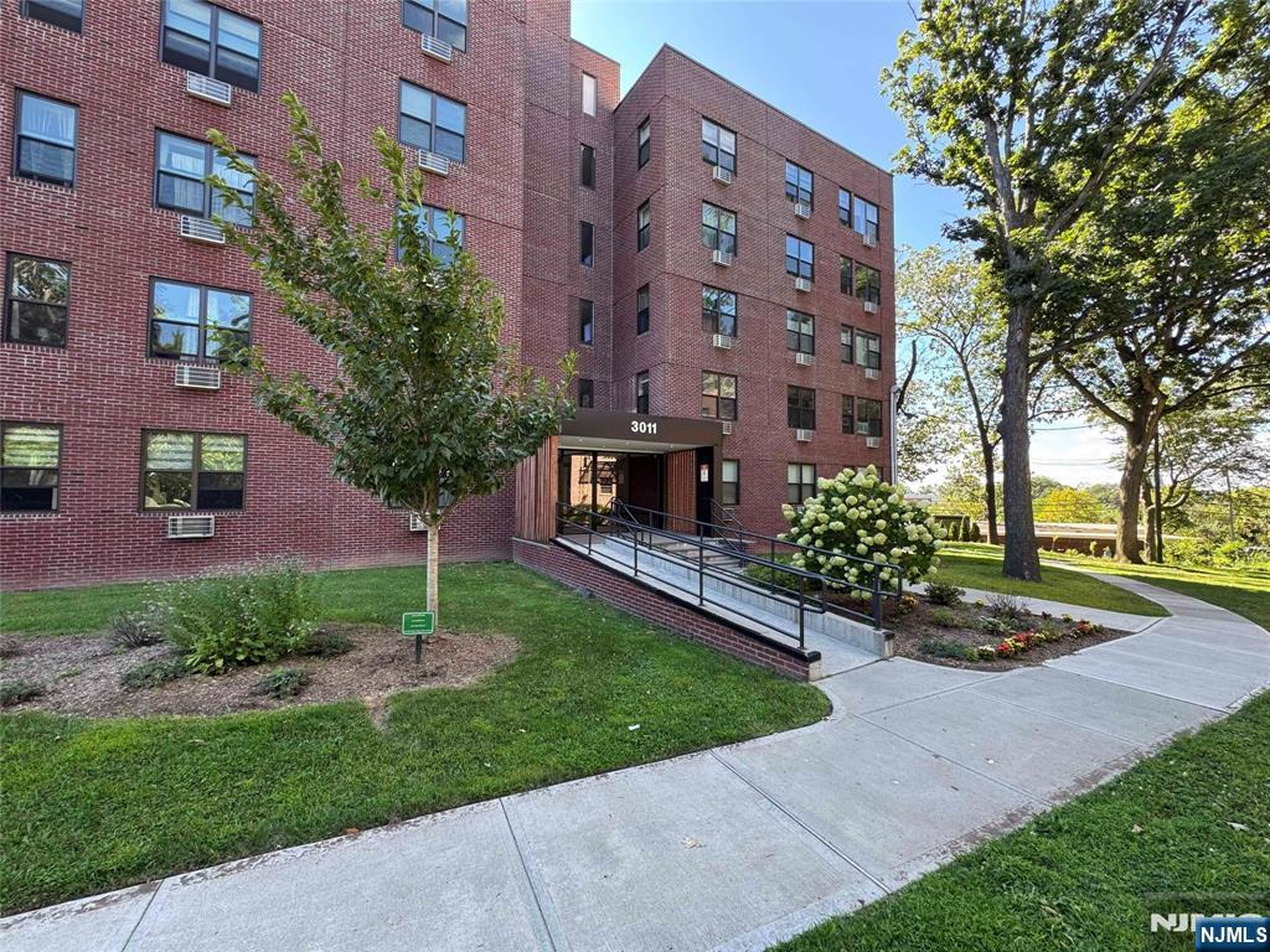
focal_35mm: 14
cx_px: 635
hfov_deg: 102.1
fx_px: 514
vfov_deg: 85.7
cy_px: 476
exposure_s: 1/99
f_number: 2.2
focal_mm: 2.22
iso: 50
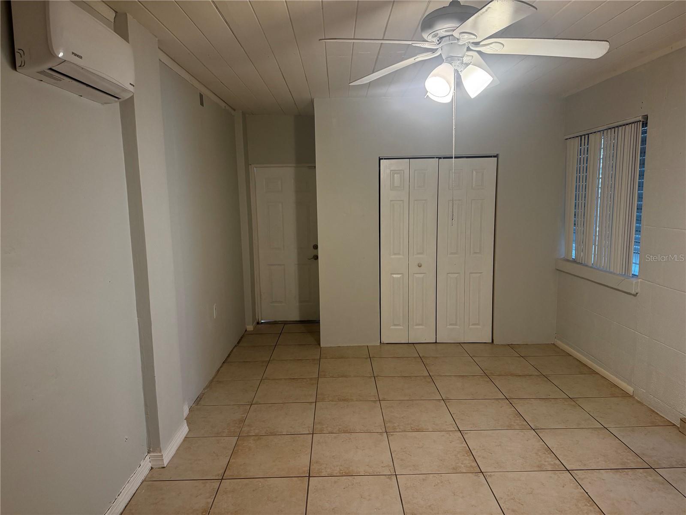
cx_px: 343
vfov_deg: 56.8
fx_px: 476
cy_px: 258
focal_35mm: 24
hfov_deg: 71.6
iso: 250
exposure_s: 1/60
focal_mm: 6.76
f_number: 1.78
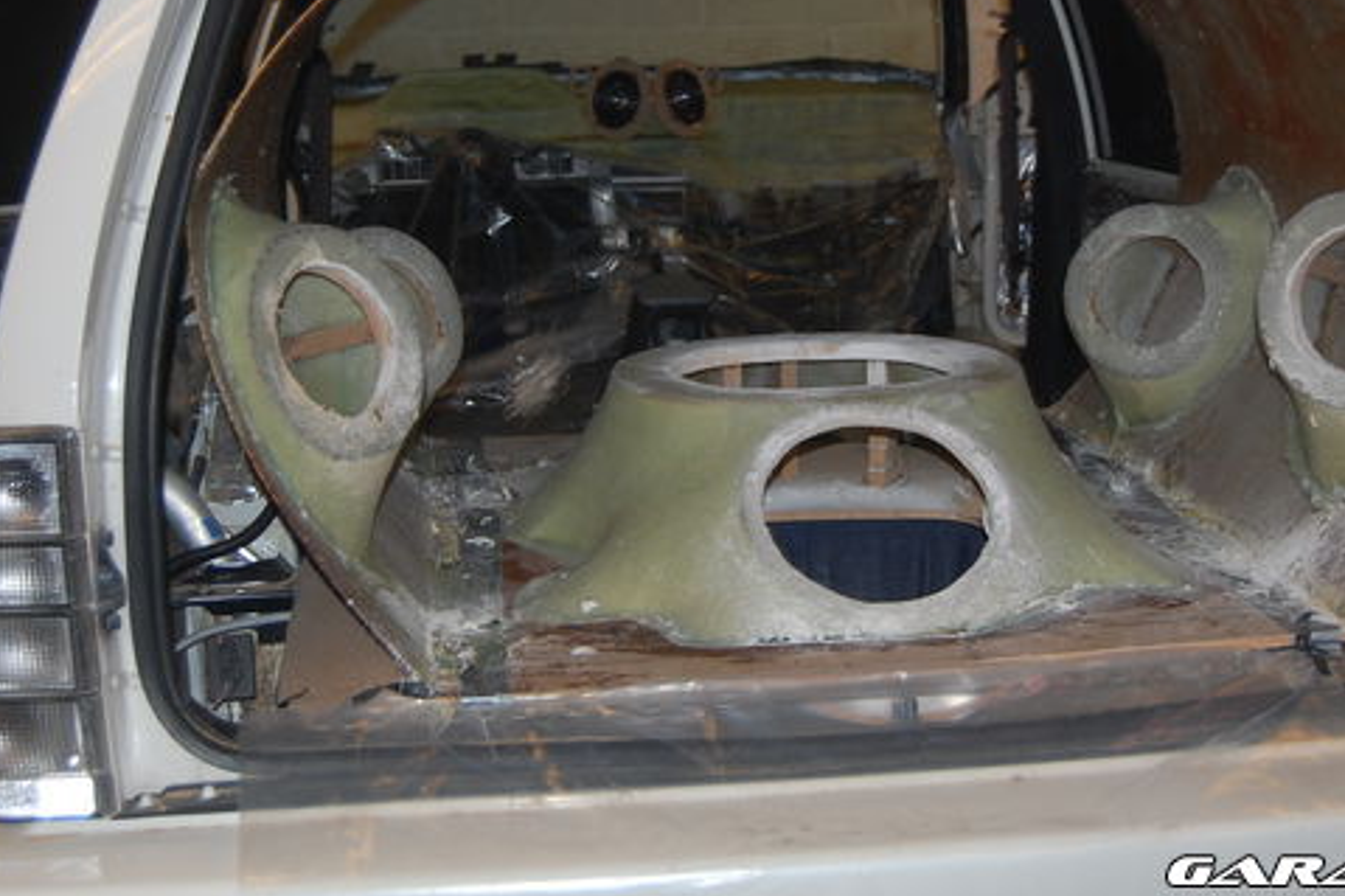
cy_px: 303
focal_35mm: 56
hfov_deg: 35.6
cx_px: 750
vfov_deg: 24.1
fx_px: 2091
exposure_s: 1/60
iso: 400
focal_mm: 28
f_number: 4.2
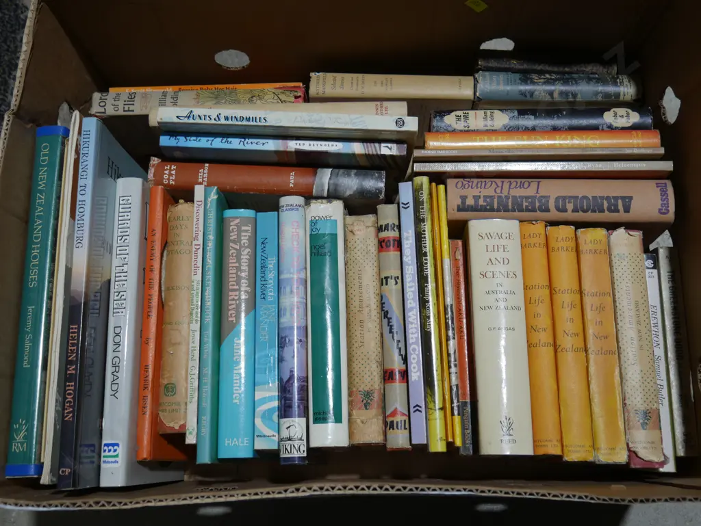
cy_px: 263
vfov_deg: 39.7
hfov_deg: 51.3
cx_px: 350
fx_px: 729
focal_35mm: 36
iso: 200
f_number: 4
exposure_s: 1/100
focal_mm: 18
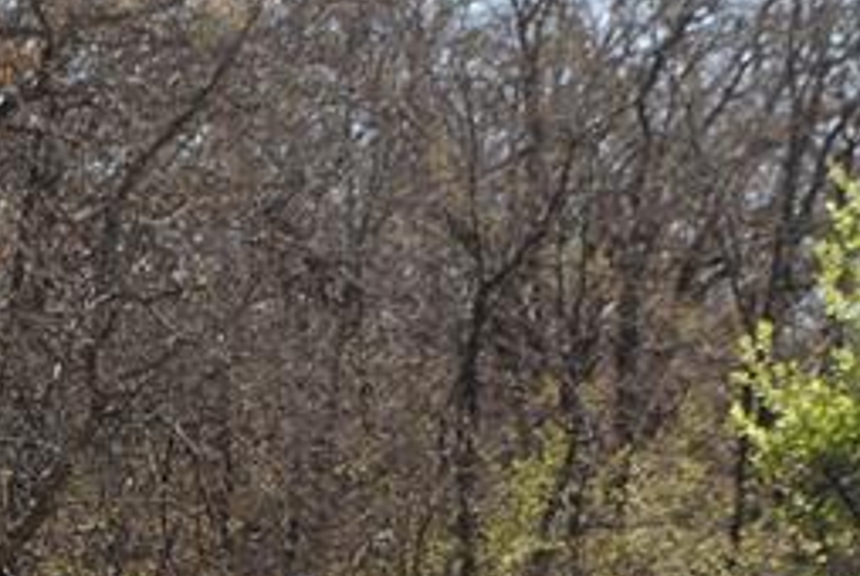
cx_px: 68
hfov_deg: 7.5
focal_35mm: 272
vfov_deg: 5.1
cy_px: 486
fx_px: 6506
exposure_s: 1/200
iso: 100
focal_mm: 45
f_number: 7.1
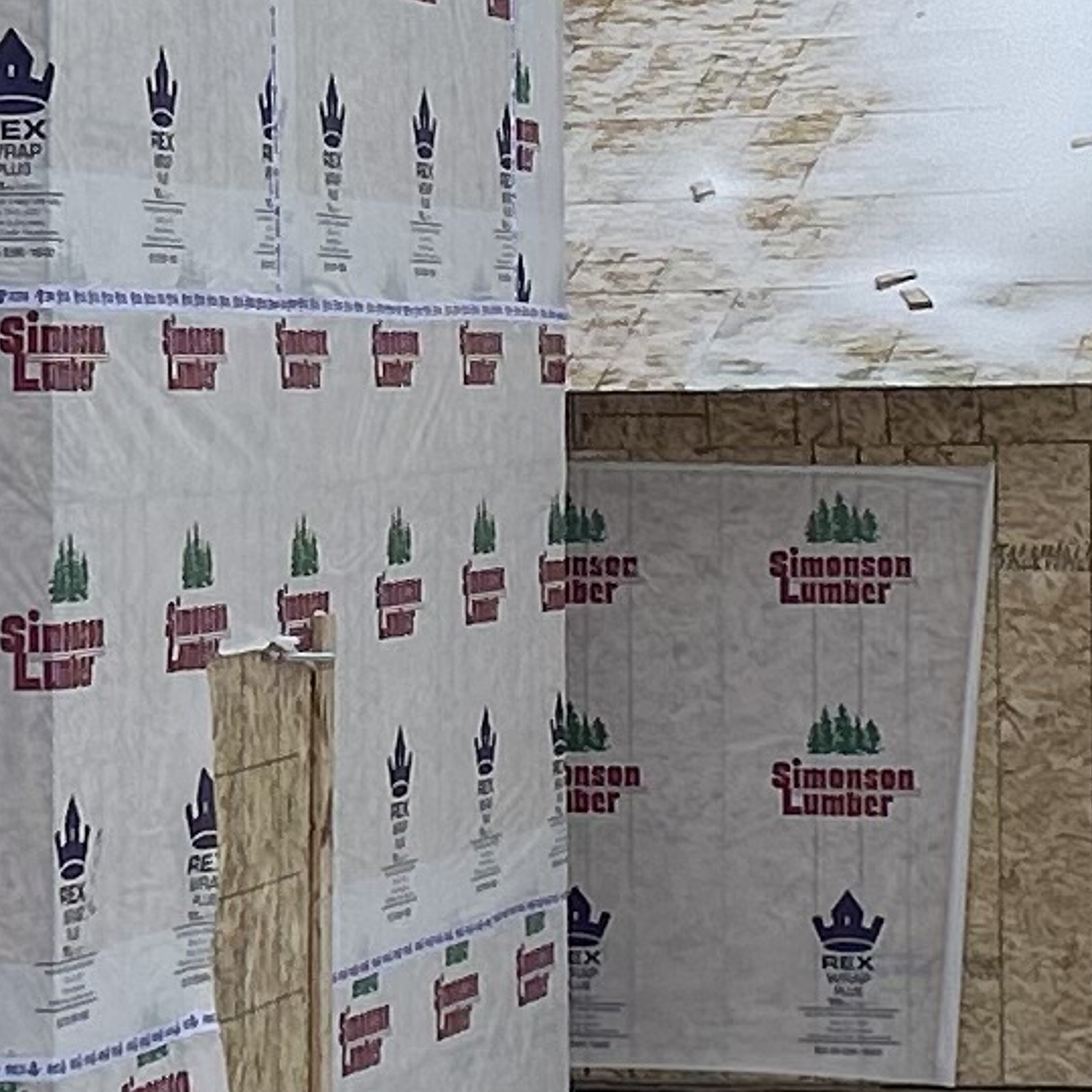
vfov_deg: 10.1
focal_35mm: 172
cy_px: 263
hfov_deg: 10.2
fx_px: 6139
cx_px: 474
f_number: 1.5
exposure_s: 1/1808
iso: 50
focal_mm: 5.7
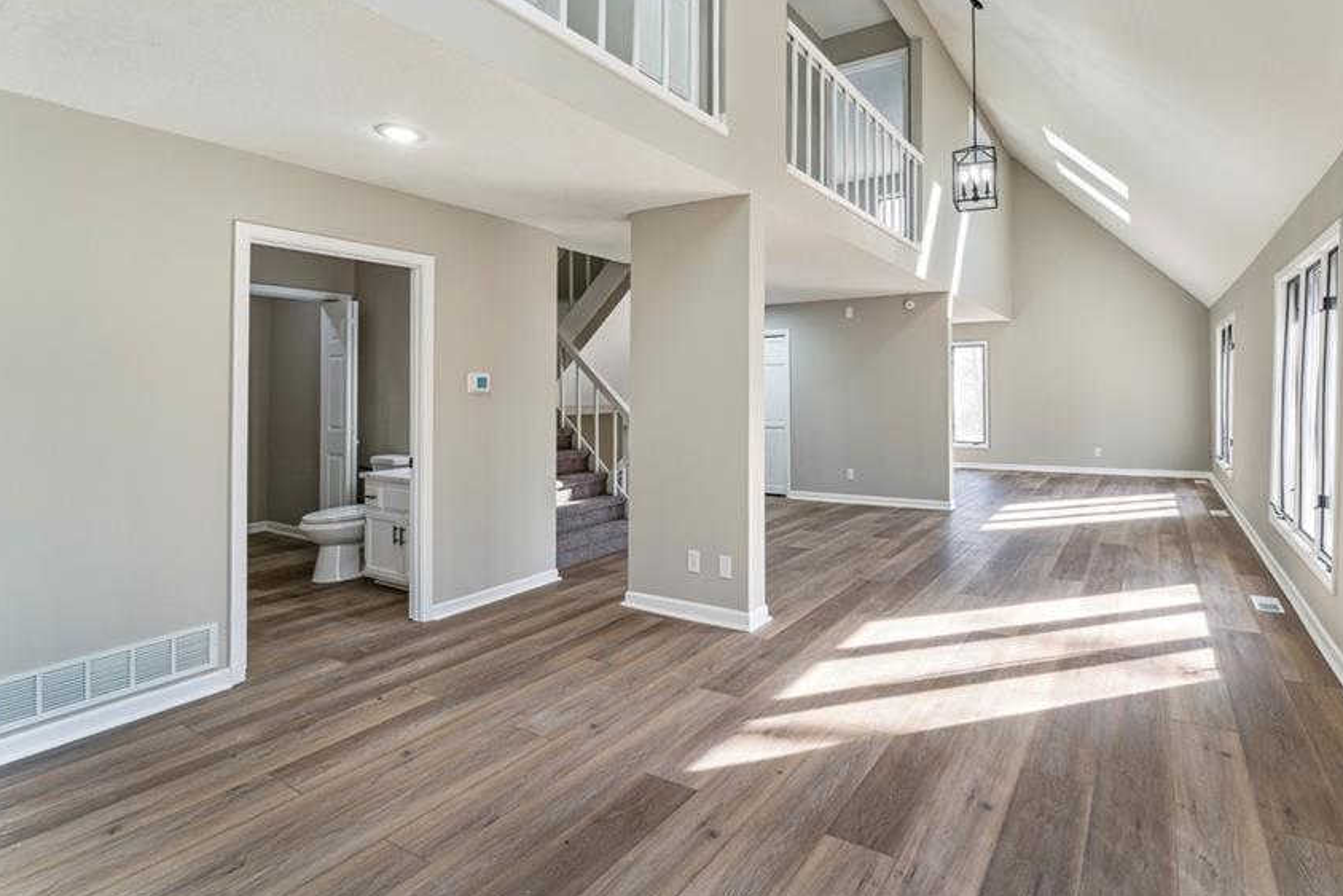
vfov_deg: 70.0
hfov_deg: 92.2
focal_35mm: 17
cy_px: 375
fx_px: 634
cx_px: 800
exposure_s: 1/13
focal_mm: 14
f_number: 13
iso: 400
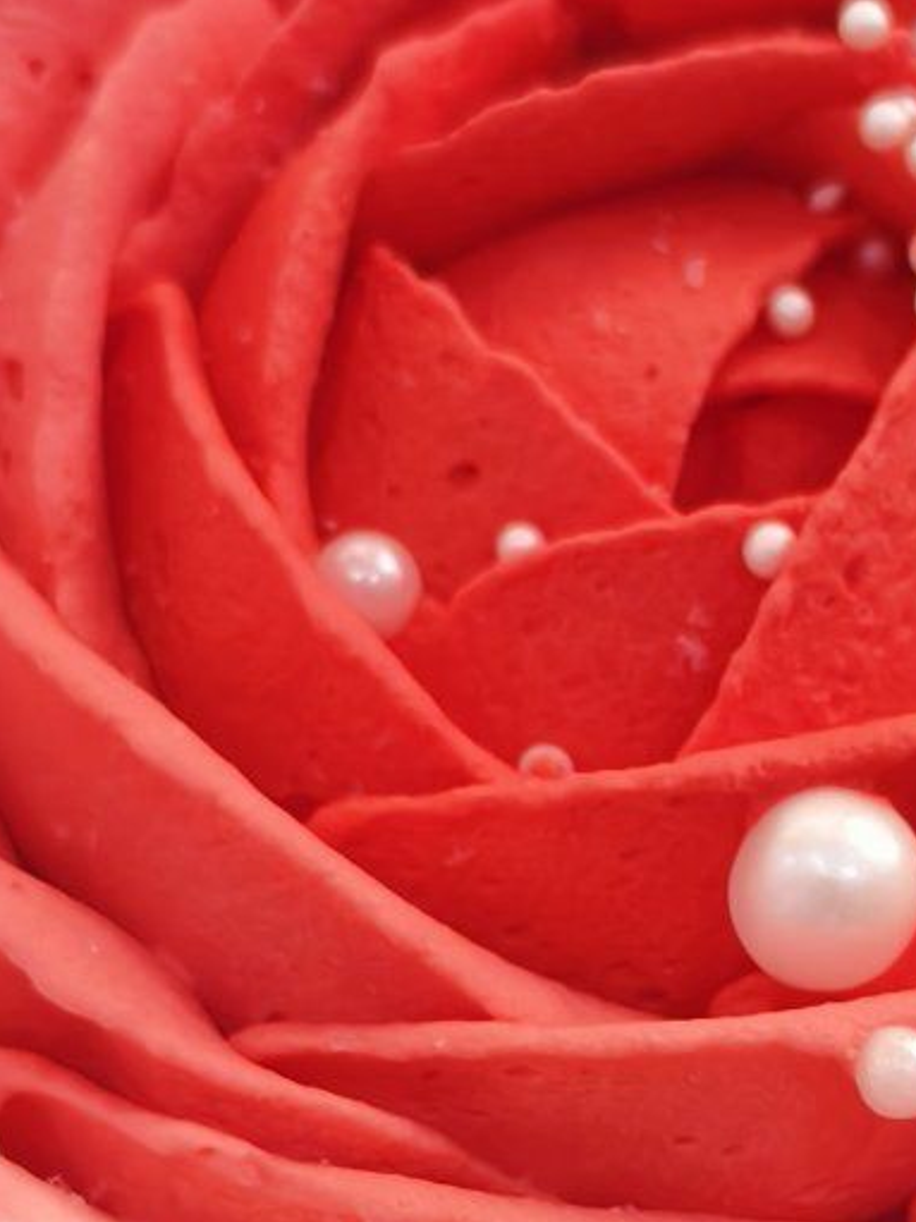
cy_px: 1027
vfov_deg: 15.9
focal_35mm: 123
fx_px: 4342
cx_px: 949
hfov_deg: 11.9
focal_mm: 5.6
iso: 615
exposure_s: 1/100
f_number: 1.57
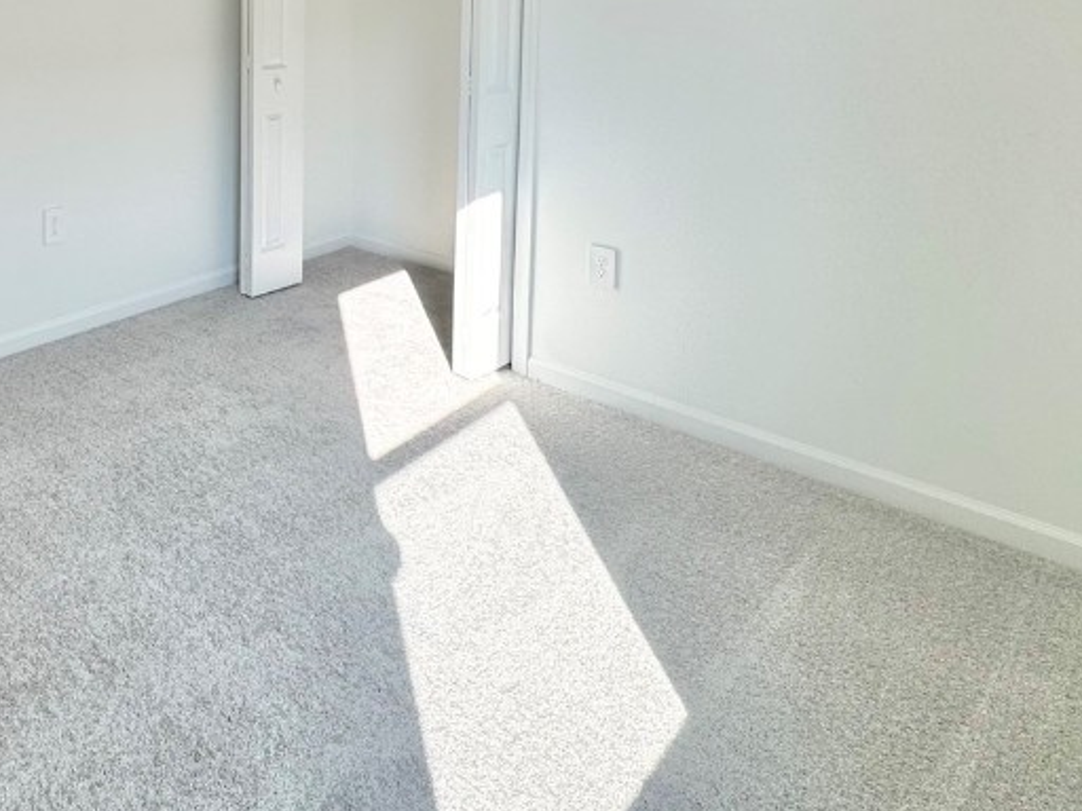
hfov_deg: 59.1
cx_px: 237
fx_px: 875
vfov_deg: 44.3
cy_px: 49
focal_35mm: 28
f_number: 2.2
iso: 40
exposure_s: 1/213
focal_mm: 2.22
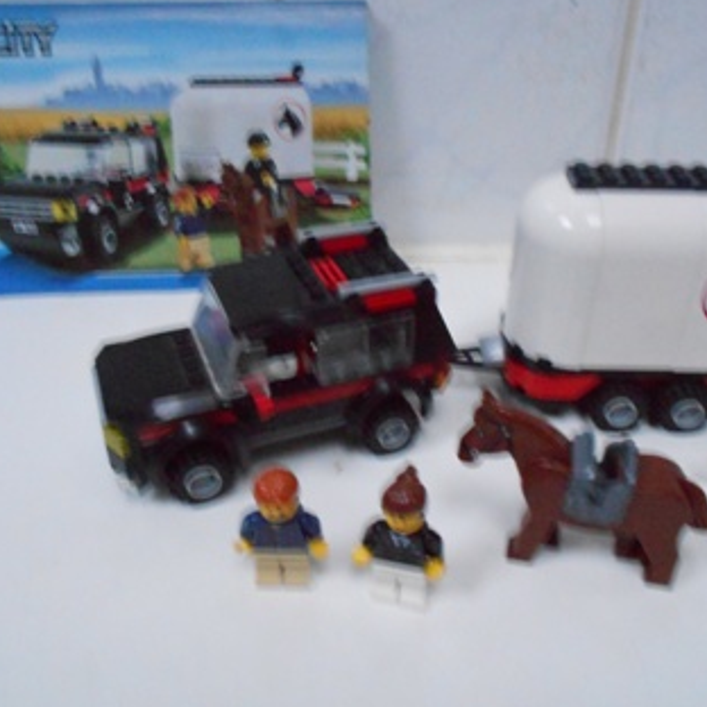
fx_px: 763
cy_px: 344
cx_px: 387
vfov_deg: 49.7
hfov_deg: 49.7
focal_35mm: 33
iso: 800
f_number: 3.2
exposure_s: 1/4
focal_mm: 4.6
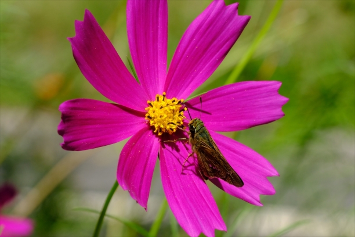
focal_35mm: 203
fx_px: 2002
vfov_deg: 6.8
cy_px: 118
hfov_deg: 10.1
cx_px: 178
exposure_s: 1/500
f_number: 16
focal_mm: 135
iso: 800
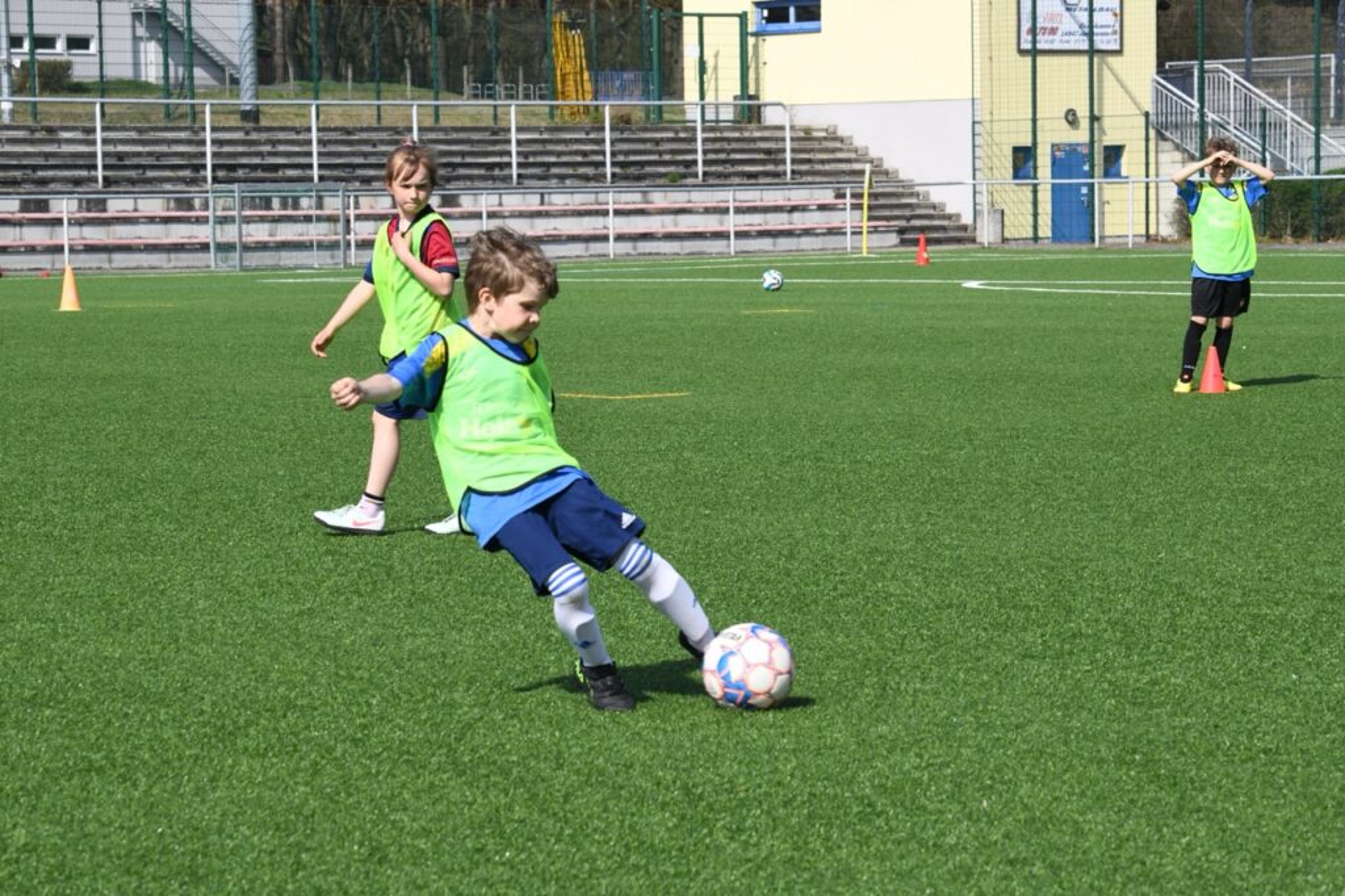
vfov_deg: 10.5
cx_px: 672
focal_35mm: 130
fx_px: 4855
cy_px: 448
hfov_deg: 15.8
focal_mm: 130
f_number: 13
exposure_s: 1/1250
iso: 1250
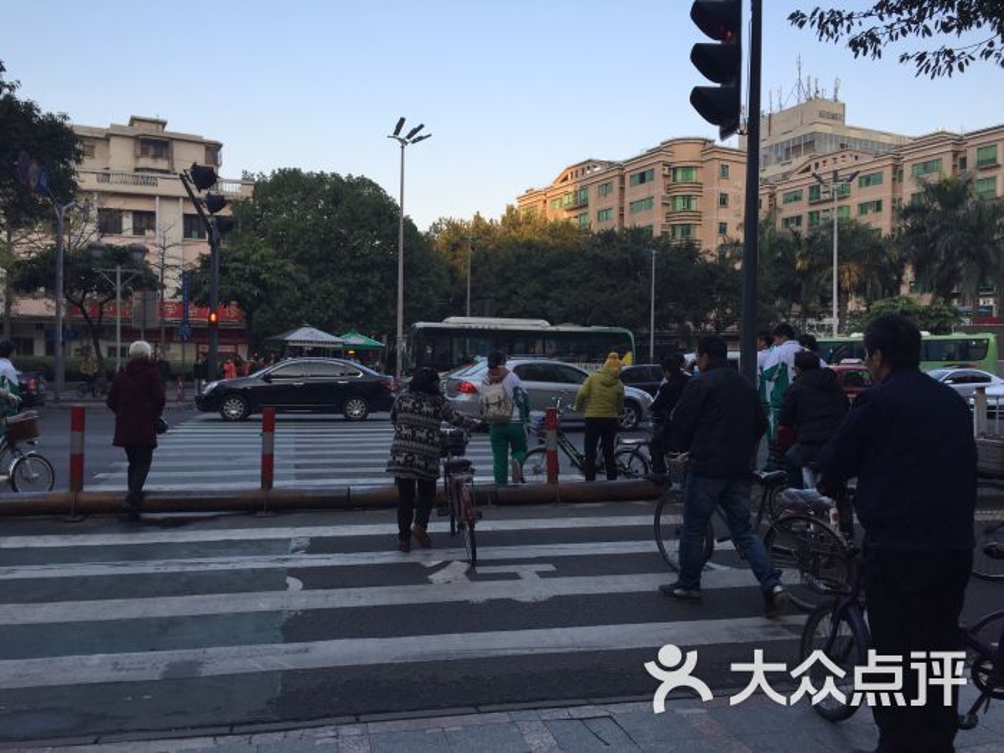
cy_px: 376
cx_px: 502
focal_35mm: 29
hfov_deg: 61.7
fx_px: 841
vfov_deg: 48.2
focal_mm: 4.15
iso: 32
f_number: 2.2
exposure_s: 1/370
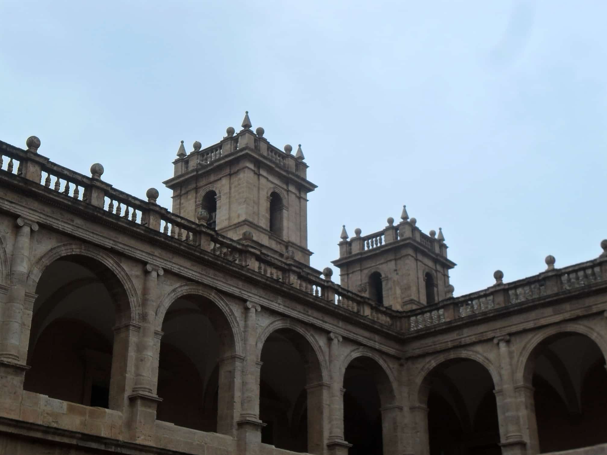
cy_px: 227
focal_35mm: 53
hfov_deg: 36.2
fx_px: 929
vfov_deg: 27.5
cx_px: 304
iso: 100
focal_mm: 9.3
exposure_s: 1/90
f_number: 5
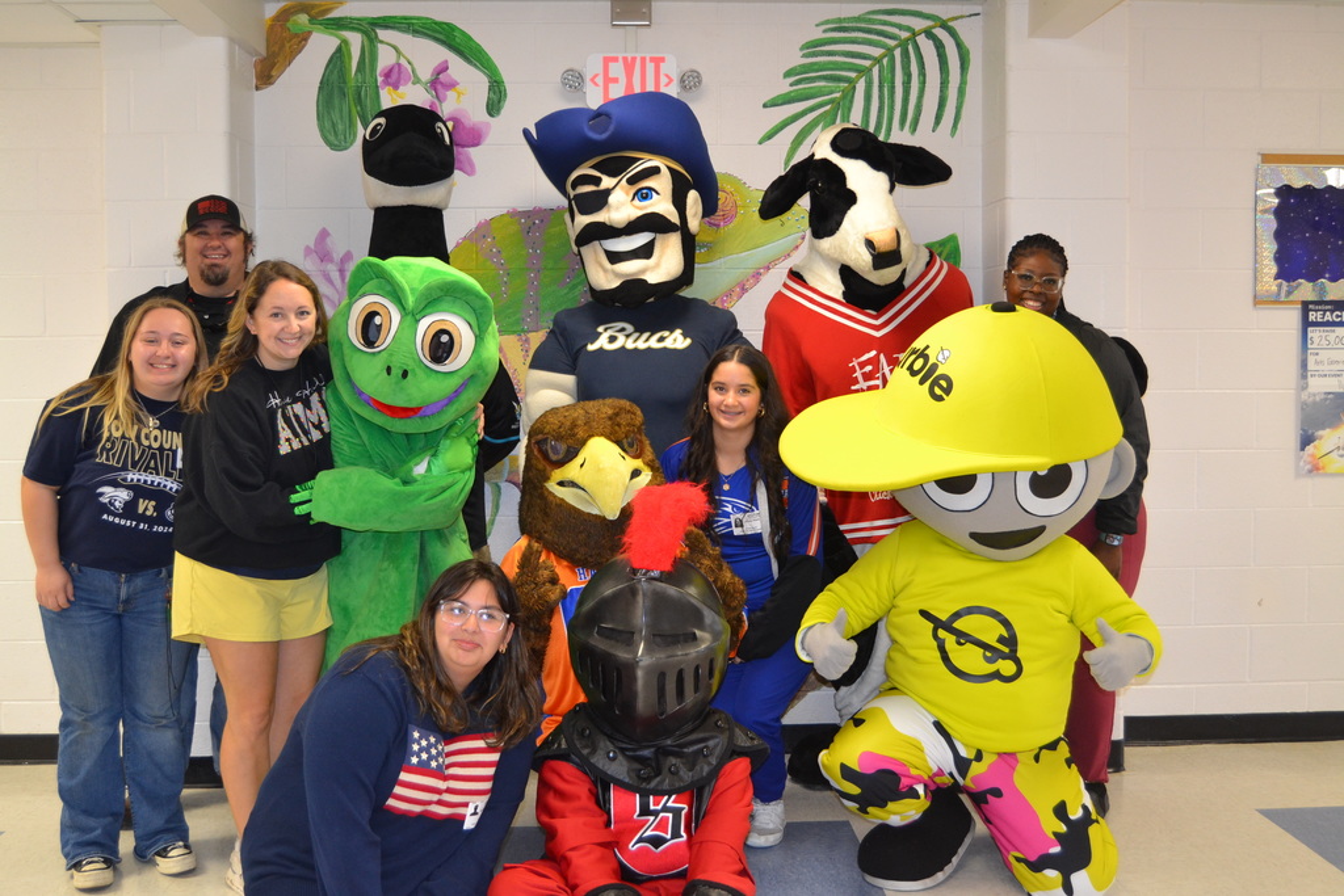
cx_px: 672
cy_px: 448
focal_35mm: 36
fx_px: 1344
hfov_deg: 53.1
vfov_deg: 36.9
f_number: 3.8
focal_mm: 24
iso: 900
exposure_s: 1/60
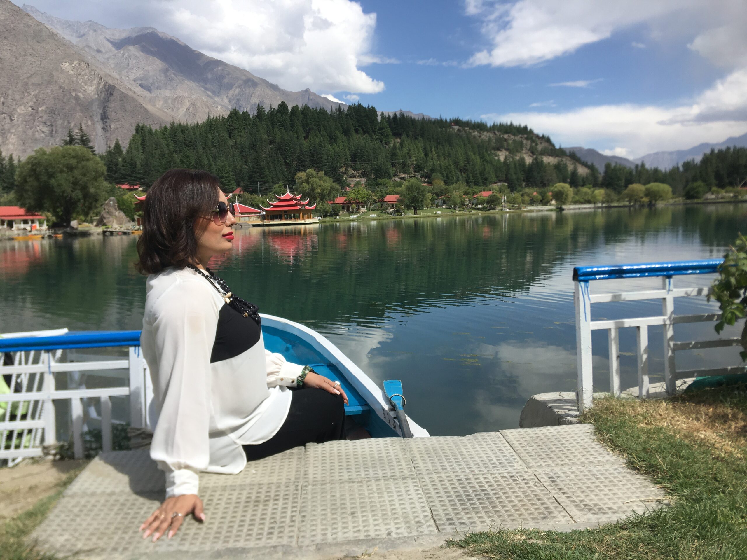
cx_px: 374
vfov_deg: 48.2
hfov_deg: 61.7
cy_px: 280
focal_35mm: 29
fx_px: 626
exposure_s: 1/1538
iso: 25
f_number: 2.2
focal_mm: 4.15
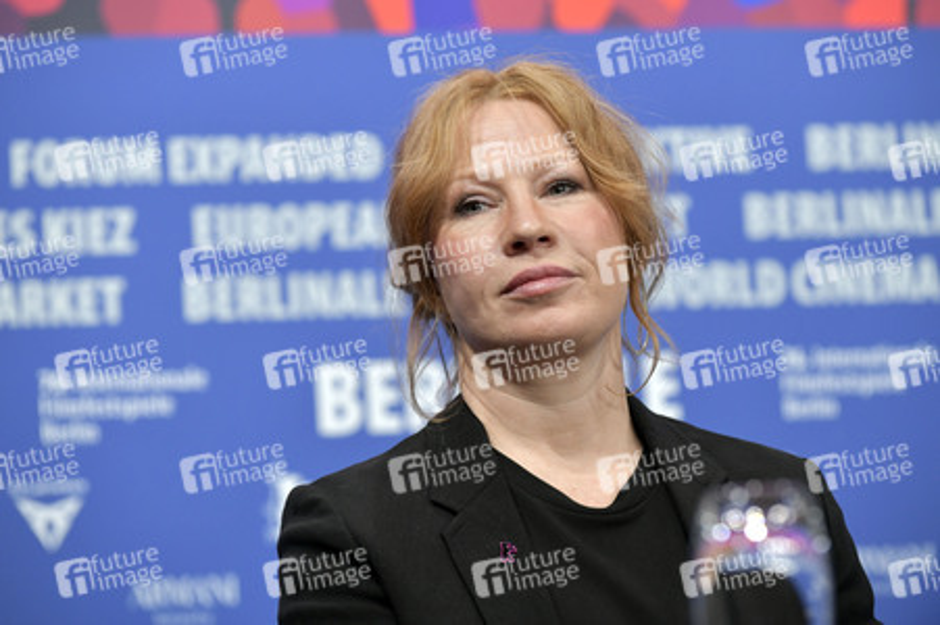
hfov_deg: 11.8
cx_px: 470
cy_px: 312
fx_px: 4566
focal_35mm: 175
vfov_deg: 7.8
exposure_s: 1/200
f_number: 5.6
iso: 1600
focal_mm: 175
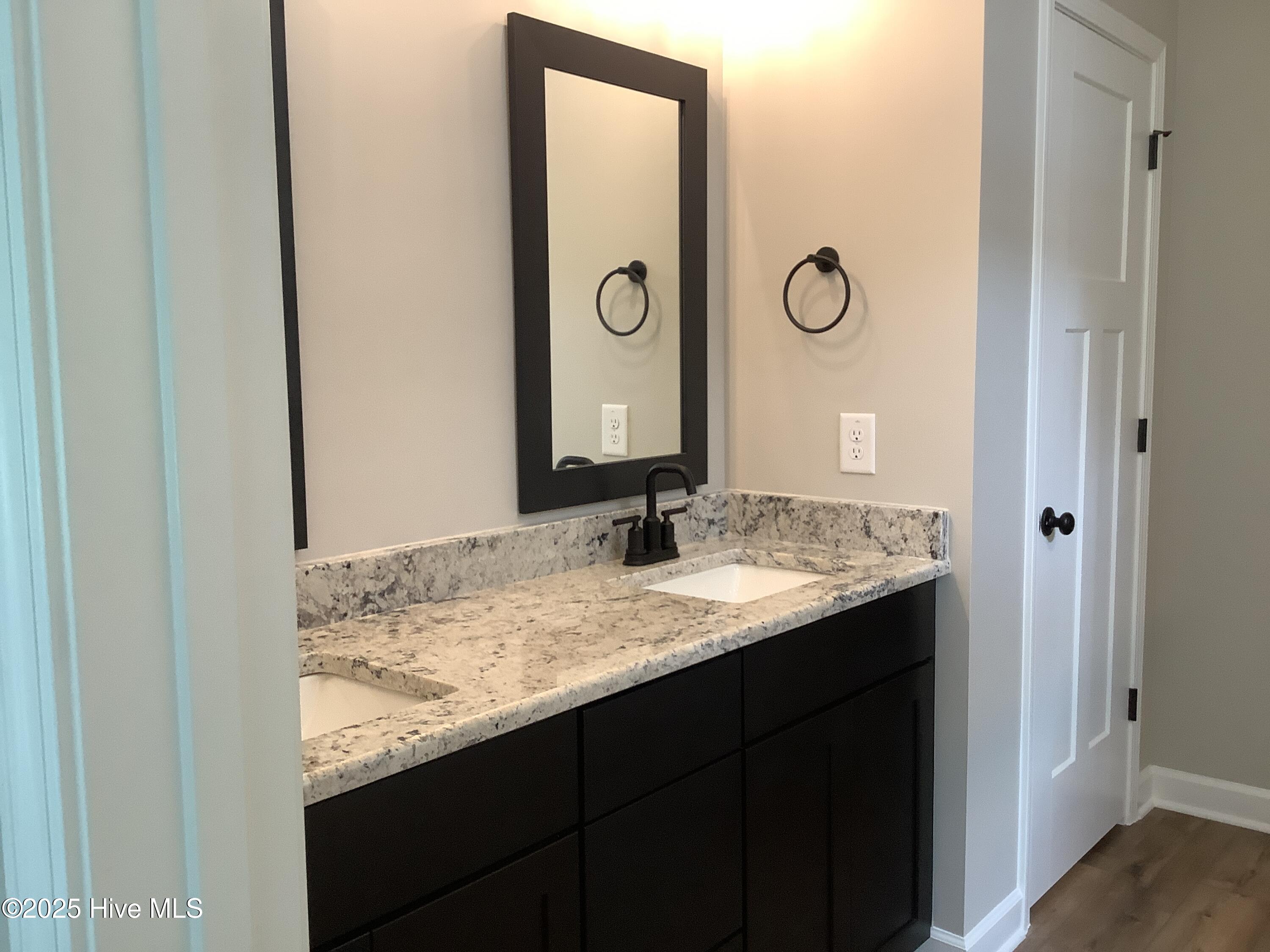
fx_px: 1137
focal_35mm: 31
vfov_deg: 45.4
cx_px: 635
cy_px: 476
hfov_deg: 58.4
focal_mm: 3.3
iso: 160
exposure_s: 1/50
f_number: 2.4
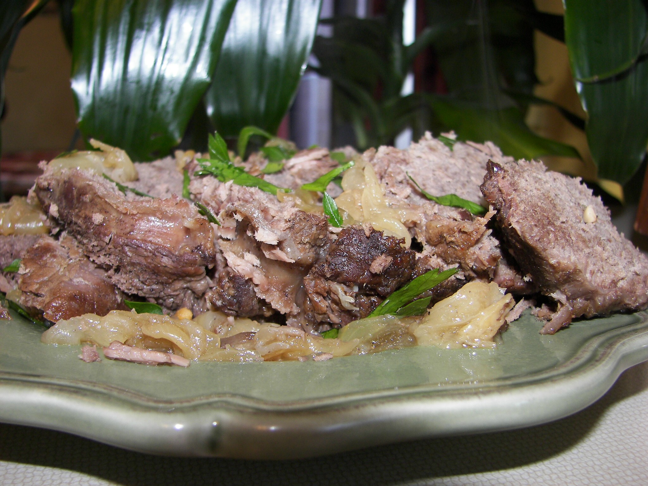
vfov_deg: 39.7
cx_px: 324
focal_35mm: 36
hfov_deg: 51.4
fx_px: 674
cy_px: 243
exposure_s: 1/30
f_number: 2.8
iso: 64
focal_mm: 6
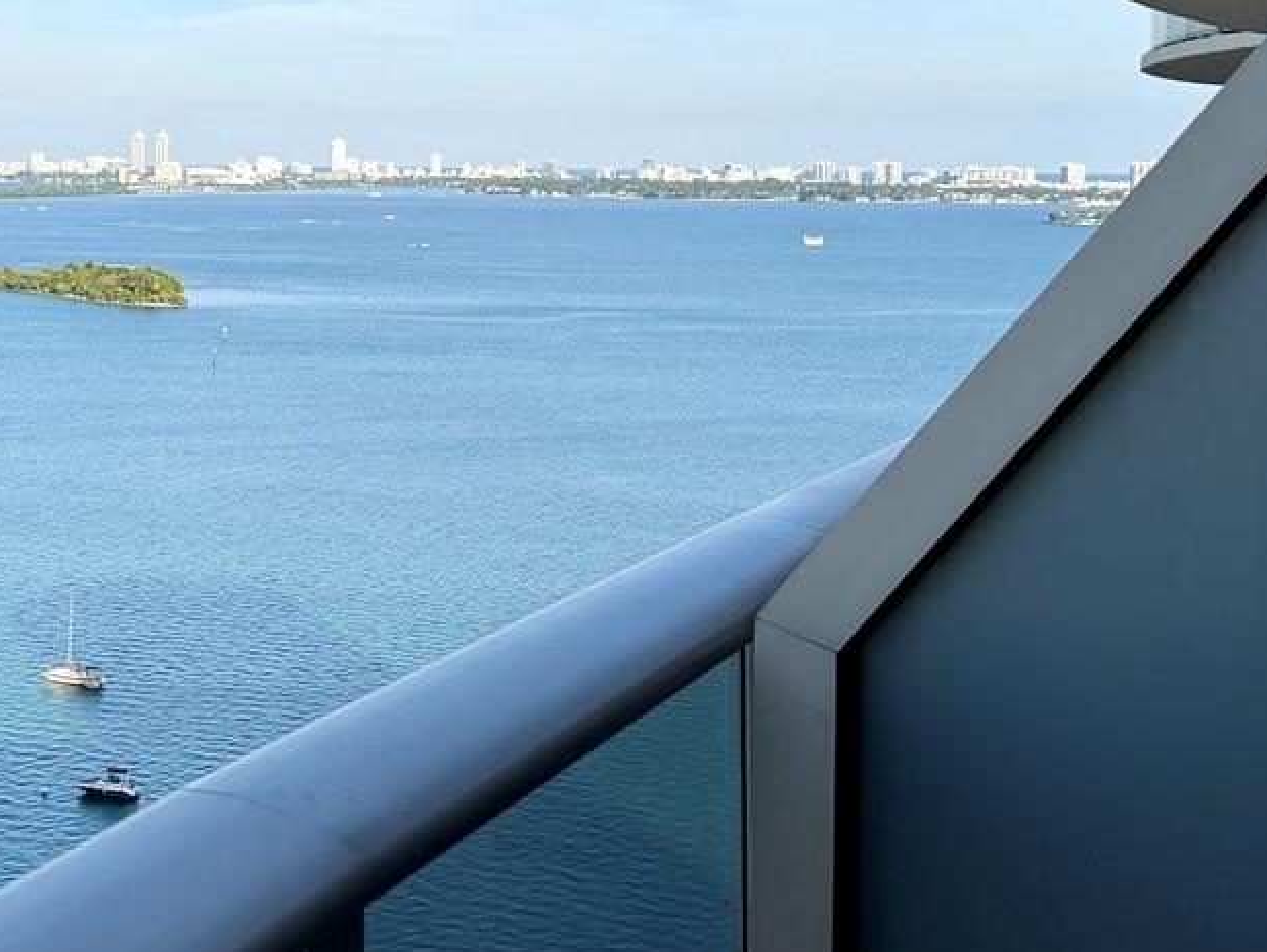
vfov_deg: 23.2
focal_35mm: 62
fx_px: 2271
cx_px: 217
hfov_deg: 30.3
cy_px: 145
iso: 80
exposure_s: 1/4673
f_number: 1.78
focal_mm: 6.76
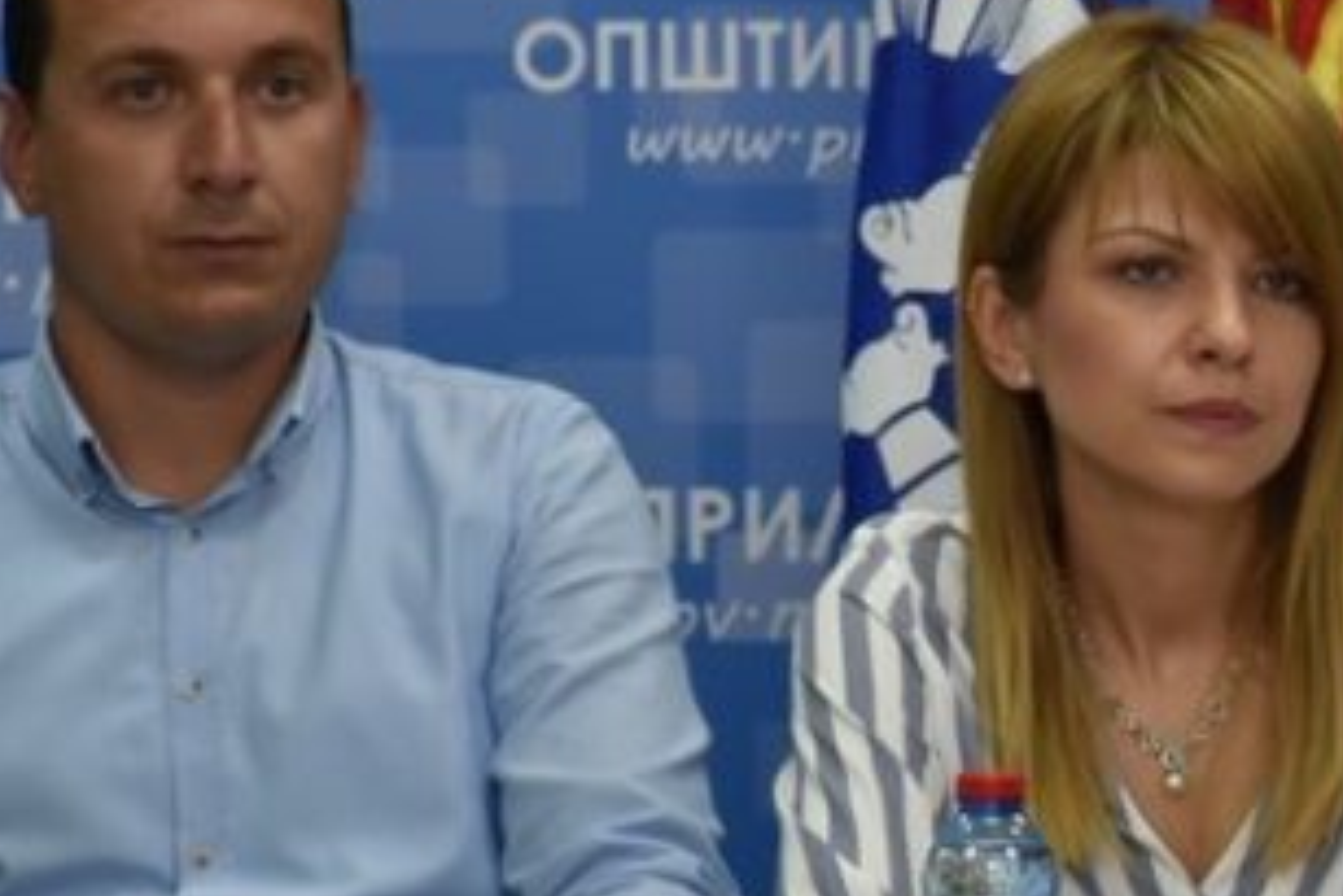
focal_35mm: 375
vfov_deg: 3.7
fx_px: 13996
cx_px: 1256
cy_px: 564
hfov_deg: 5.5
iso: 800
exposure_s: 1/125
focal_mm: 100
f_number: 6.3
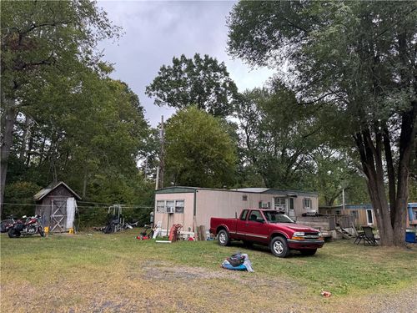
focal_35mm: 24
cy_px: 156
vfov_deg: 56.8
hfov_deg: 71.6
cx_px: 208
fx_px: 289
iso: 64
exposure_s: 1/236
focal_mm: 6.76
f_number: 1.78
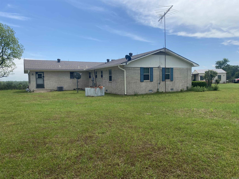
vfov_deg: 53.1
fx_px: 180
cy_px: 90
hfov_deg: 67.3
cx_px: 120
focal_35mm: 26
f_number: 1.8
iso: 32
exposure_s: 1/2890
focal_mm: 4.25
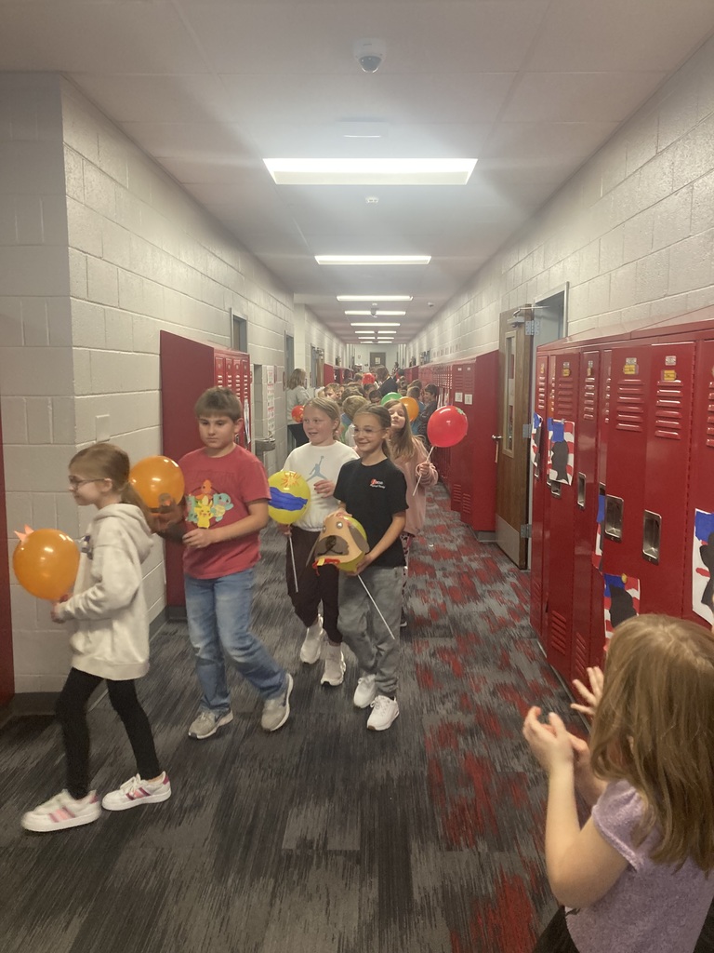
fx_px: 770
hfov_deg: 49.7
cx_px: 357
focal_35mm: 28
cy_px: 476
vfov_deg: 63.4
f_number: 1.8
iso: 160
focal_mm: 3.99
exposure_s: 1/60
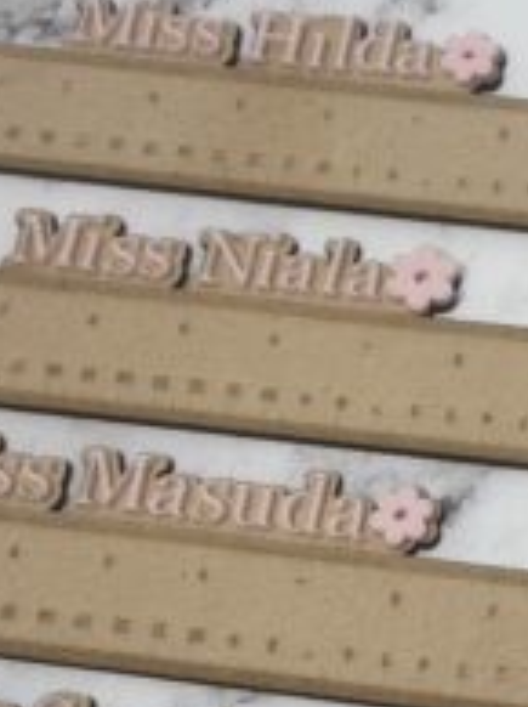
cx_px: 659
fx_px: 2018
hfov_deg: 14.4
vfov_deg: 19.8
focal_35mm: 99
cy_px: 499
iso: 50
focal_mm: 6.76
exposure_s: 1/124
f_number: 1.78
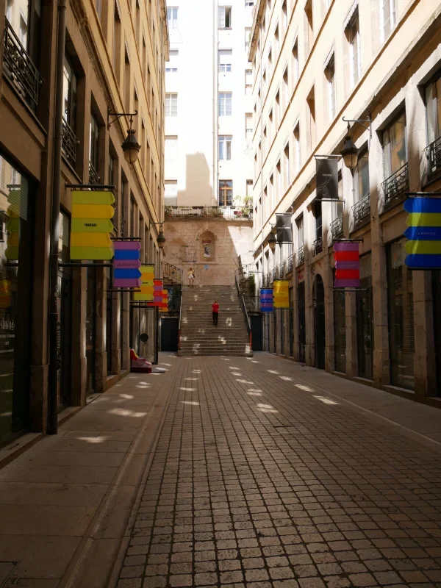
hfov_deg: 49.7
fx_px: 476
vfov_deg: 63.4
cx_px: 220
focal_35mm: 28
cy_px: 294
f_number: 7.1
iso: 400
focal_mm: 14
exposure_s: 1/400
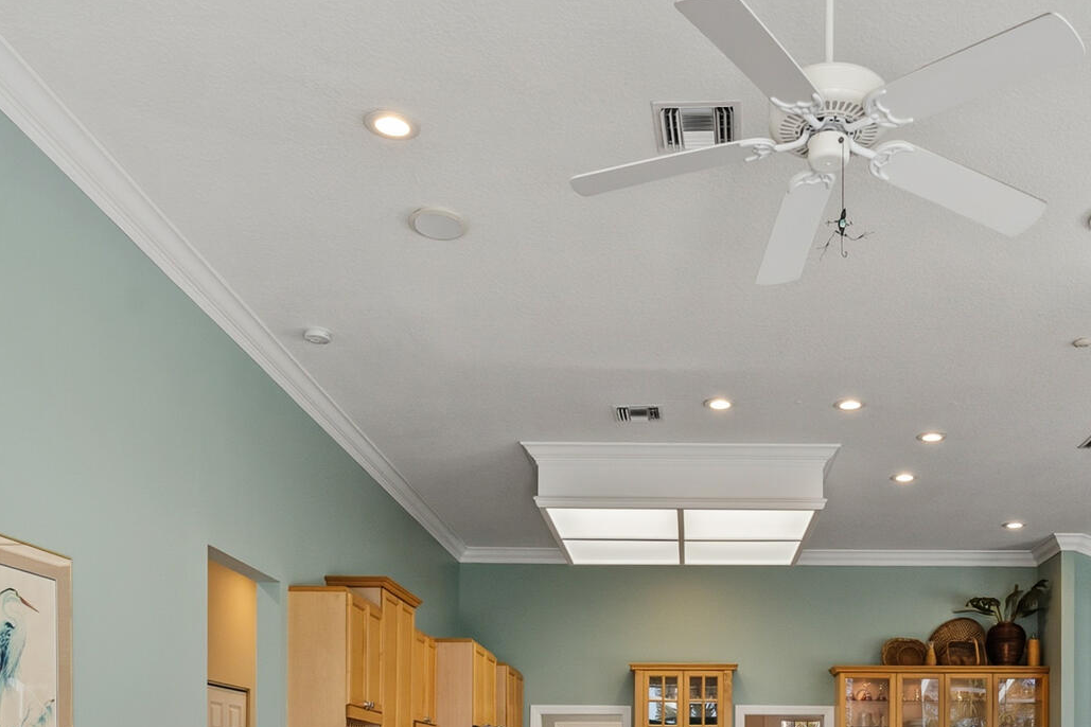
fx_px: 1030
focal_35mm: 34
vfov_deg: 34.1
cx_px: 703
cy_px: 786
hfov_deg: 54.9
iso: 250
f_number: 9
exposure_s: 1/60
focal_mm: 14
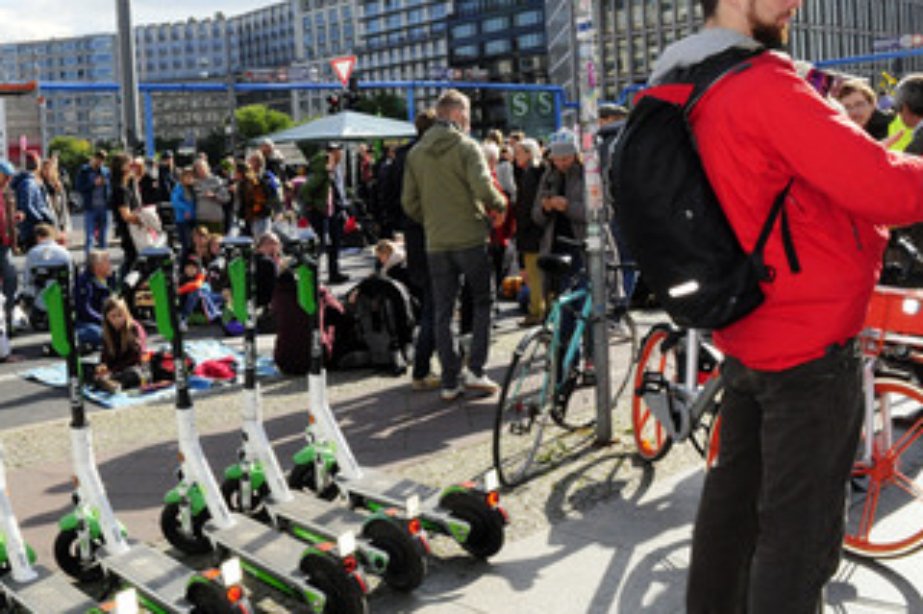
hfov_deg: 49.4
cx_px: 277
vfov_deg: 34.9
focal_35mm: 38
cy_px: 236
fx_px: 974
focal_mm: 18
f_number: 22
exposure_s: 1/200
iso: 1000
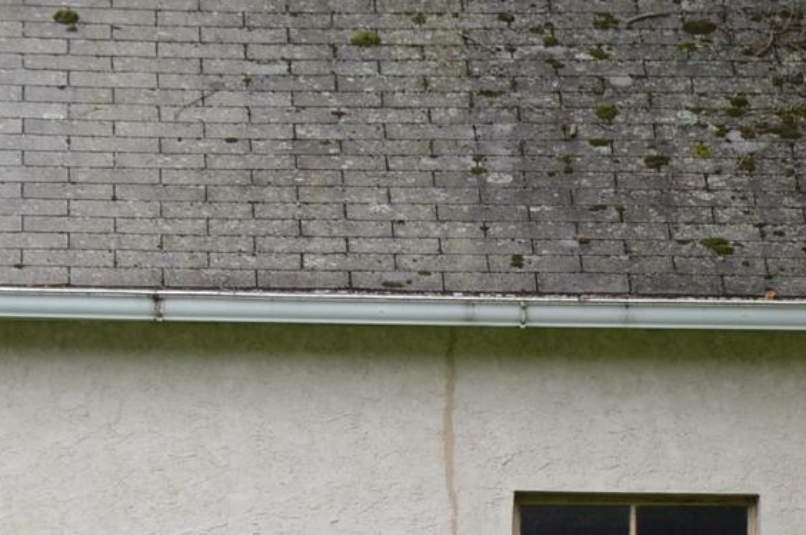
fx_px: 7908
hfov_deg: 5.8
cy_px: 441
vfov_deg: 3.9
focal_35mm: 354
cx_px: 424
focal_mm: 65
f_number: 5.6
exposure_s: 1/500
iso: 400
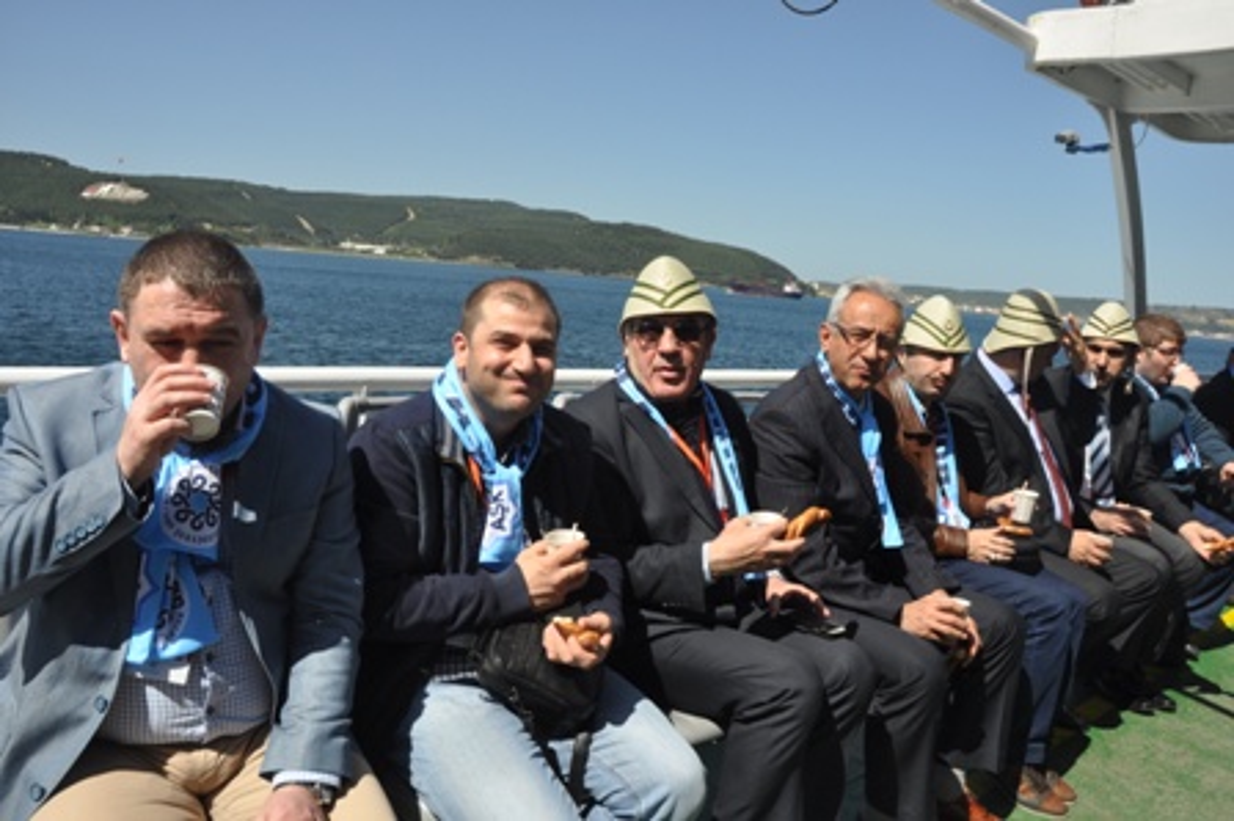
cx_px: 617
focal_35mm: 27
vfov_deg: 47.9
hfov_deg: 67.4
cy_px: 410
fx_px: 925
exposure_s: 1/320
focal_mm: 18
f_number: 9
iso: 200
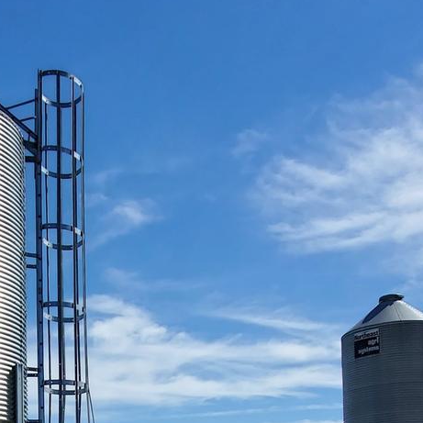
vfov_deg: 28.5
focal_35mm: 51
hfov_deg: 32.1
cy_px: 523
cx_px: 61
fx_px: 705
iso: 50
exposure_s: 1/1584
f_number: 2.2
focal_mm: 1.8
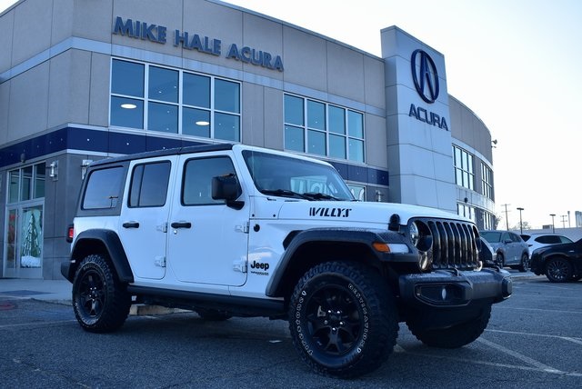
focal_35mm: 36
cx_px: 291
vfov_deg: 36.9
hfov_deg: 53.1
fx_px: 583
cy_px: 194
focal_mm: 24
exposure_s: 1/200
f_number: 7.1
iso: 100
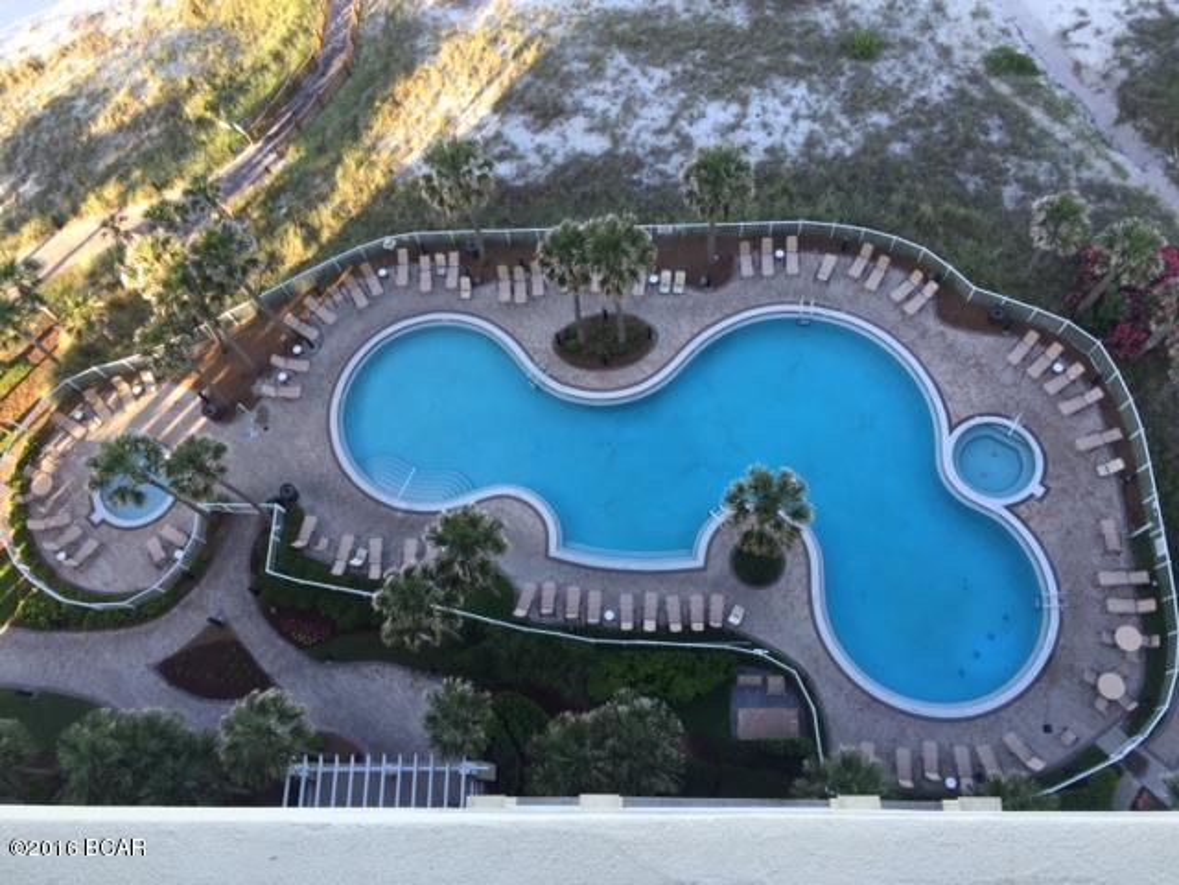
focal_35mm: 29
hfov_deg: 61.7
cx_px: 590
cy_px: 442
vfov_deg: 48.2
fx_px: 988
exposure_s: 1/168
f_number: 2.2
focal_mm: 4.15
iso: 32
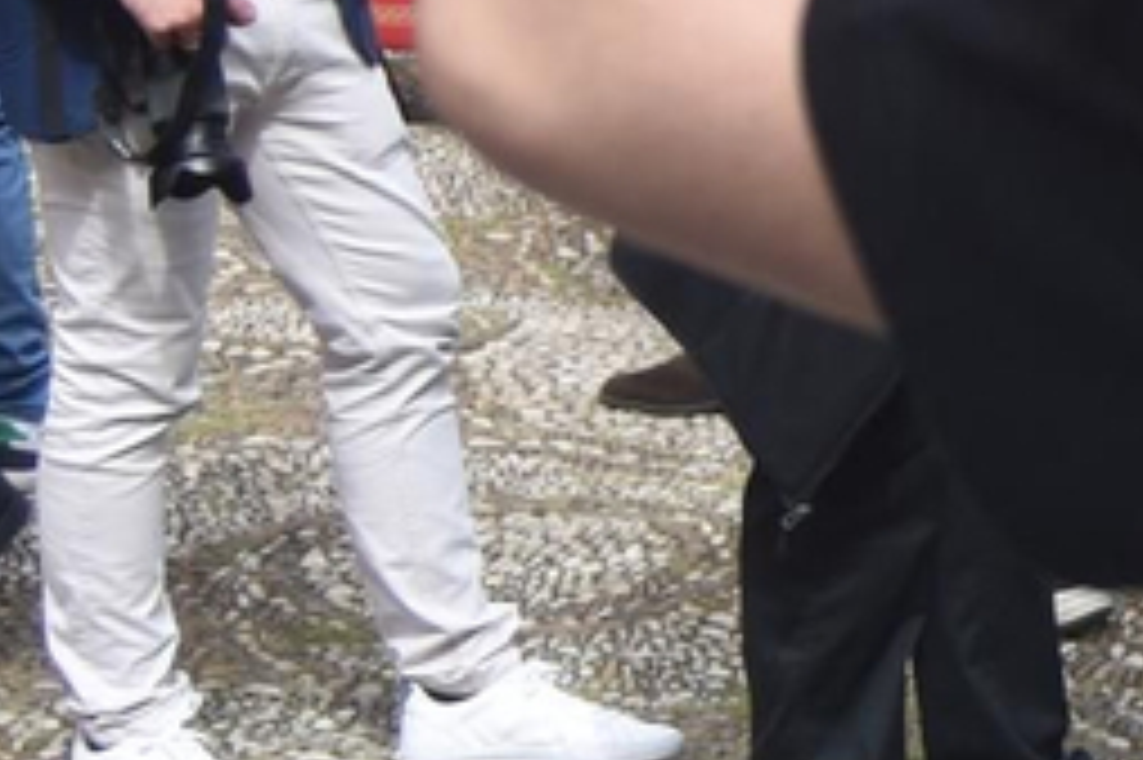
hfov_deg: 10.2
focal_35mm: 183
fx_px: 5806
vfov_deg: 7.4
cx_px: 2466
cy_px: -301
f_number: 5.6
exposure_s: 1/500
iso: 180
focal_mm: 29
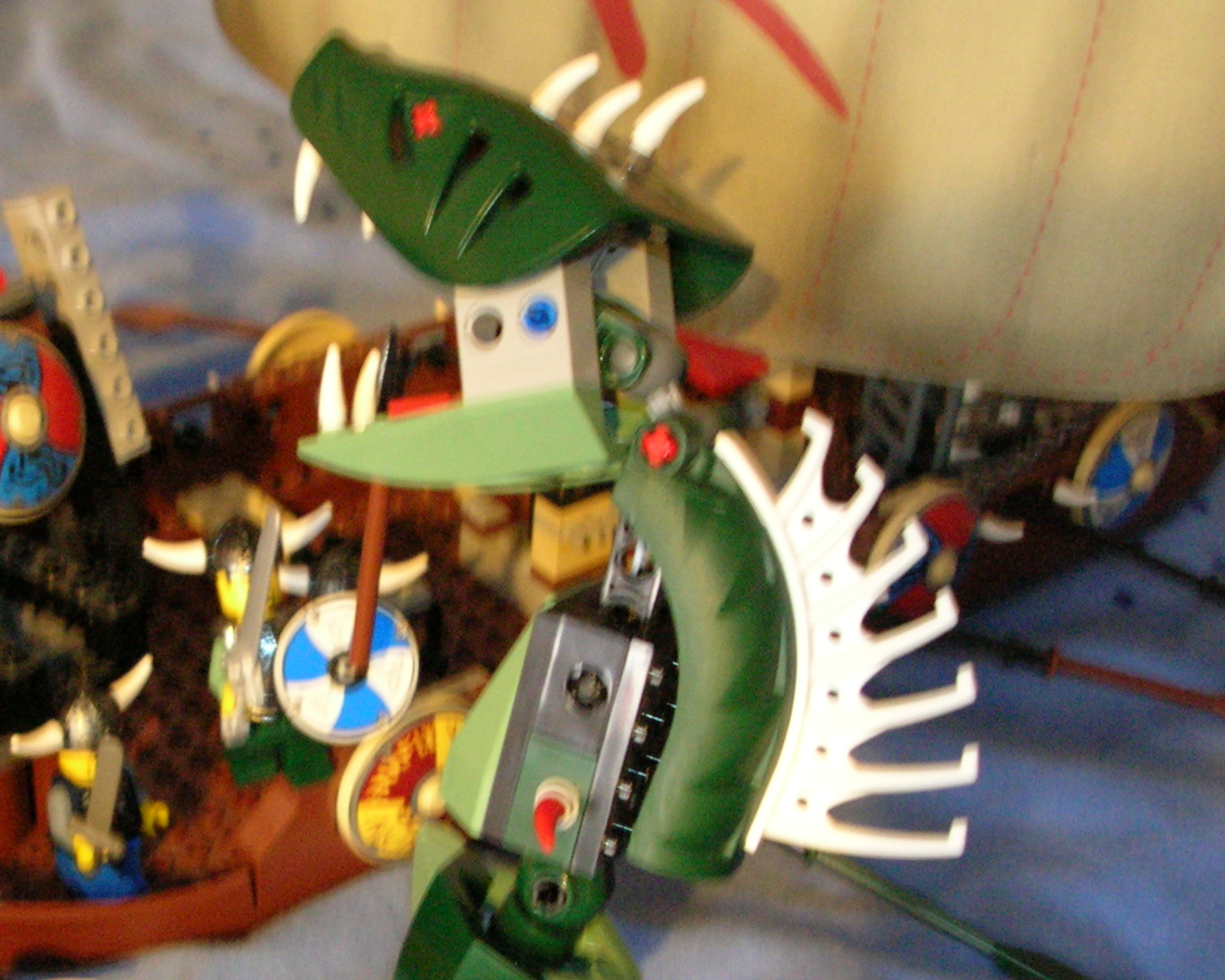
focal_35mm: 58
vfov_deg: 25.9
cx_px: 394
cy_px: 740
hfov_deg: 32.2
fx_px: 2102
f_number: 2.8
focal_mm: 5.8
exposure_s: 1.09
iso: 200
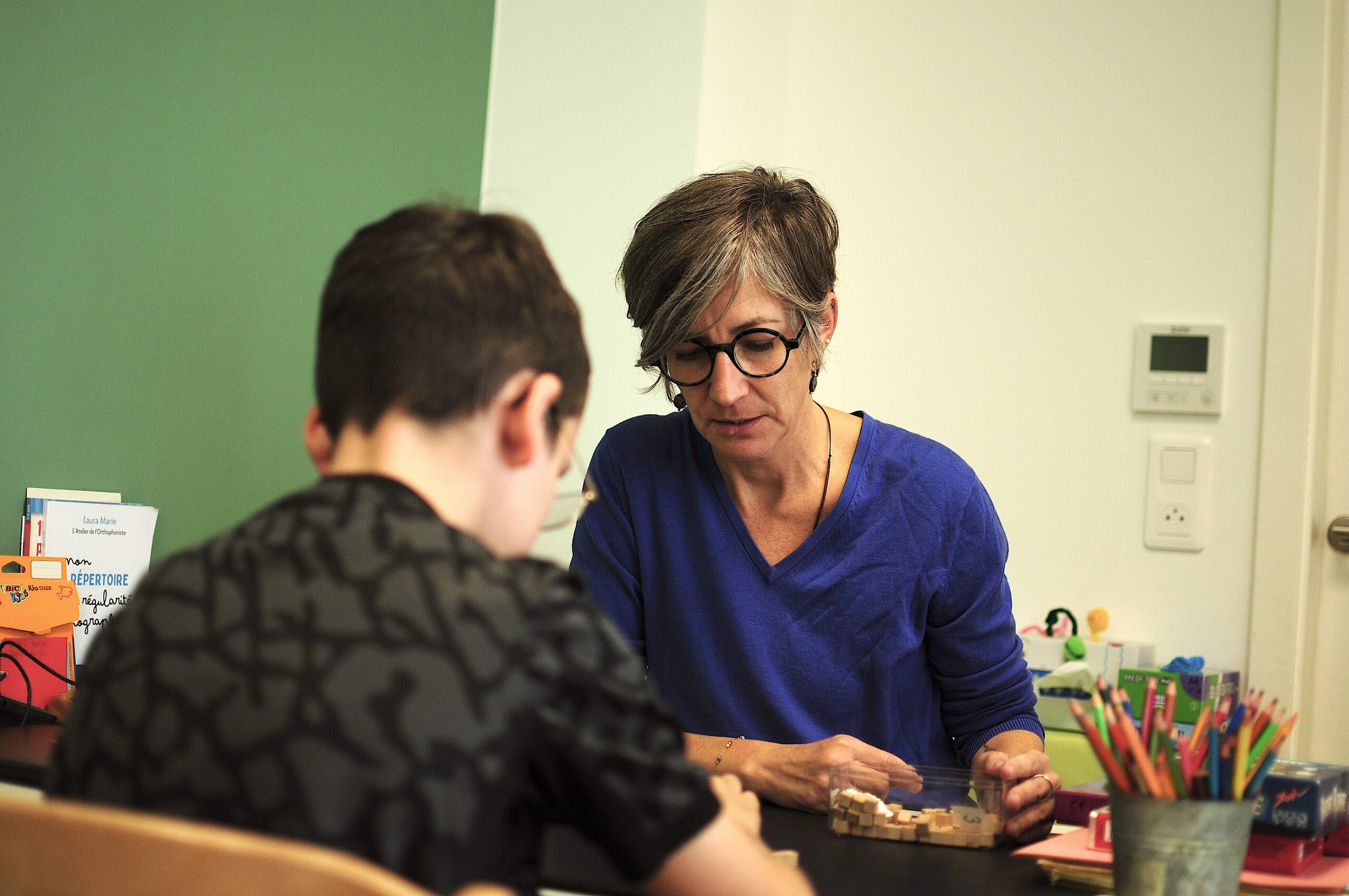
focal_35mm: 52
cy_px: 448
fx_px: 1965
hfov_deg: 37.9
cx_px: 674
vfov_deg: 25.7
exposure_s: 1/640
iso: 400
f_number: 1.8
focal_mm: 35
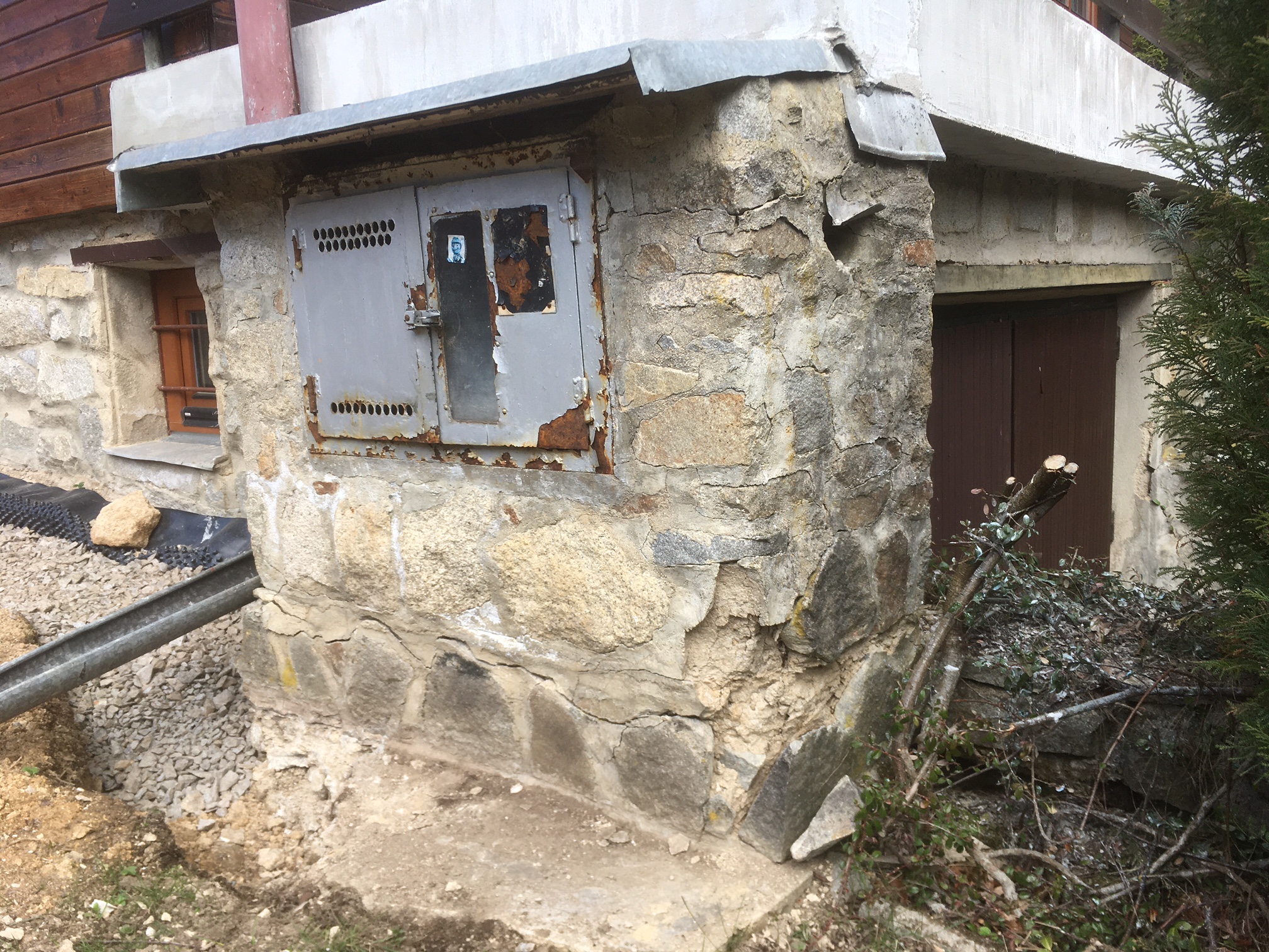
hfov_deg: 61.7
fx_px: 1063
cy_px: 476
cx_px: 634
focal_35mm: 29
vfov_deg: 48.2
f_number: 2.2
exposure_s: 1/368
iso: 25
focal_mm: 4.15
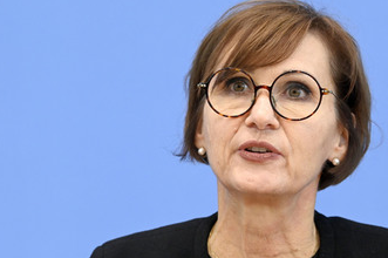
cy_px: 163
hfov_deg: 11.6
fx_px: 1906
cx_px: 249
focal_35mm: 177
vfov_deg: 7.7
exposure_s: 1/500
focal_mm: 130
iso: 5000
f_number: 5.6
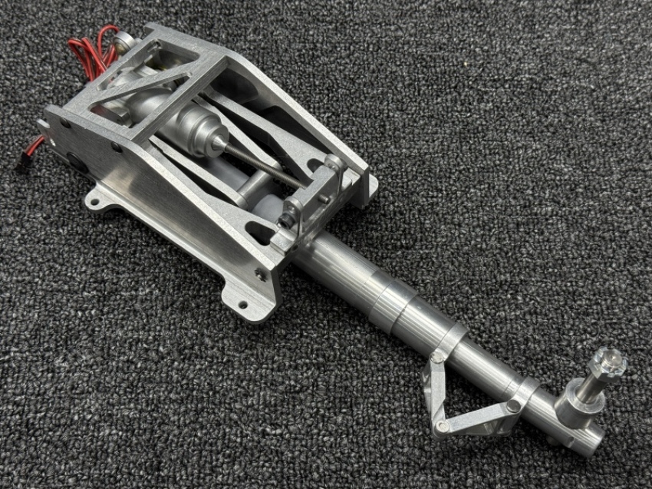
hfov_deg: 39.7
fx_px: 904
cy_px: 244
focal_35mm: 48
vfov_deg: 30.3
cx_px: 326
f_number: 1.78
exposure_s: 1/100
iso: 50
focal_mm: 6.76
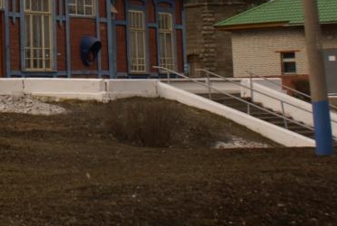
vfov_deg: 11.6
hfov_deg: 16.7
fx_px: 1077
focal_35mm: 115
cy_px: -64
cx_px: -114
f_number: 10
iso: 100
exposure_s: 1/160
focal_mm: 28
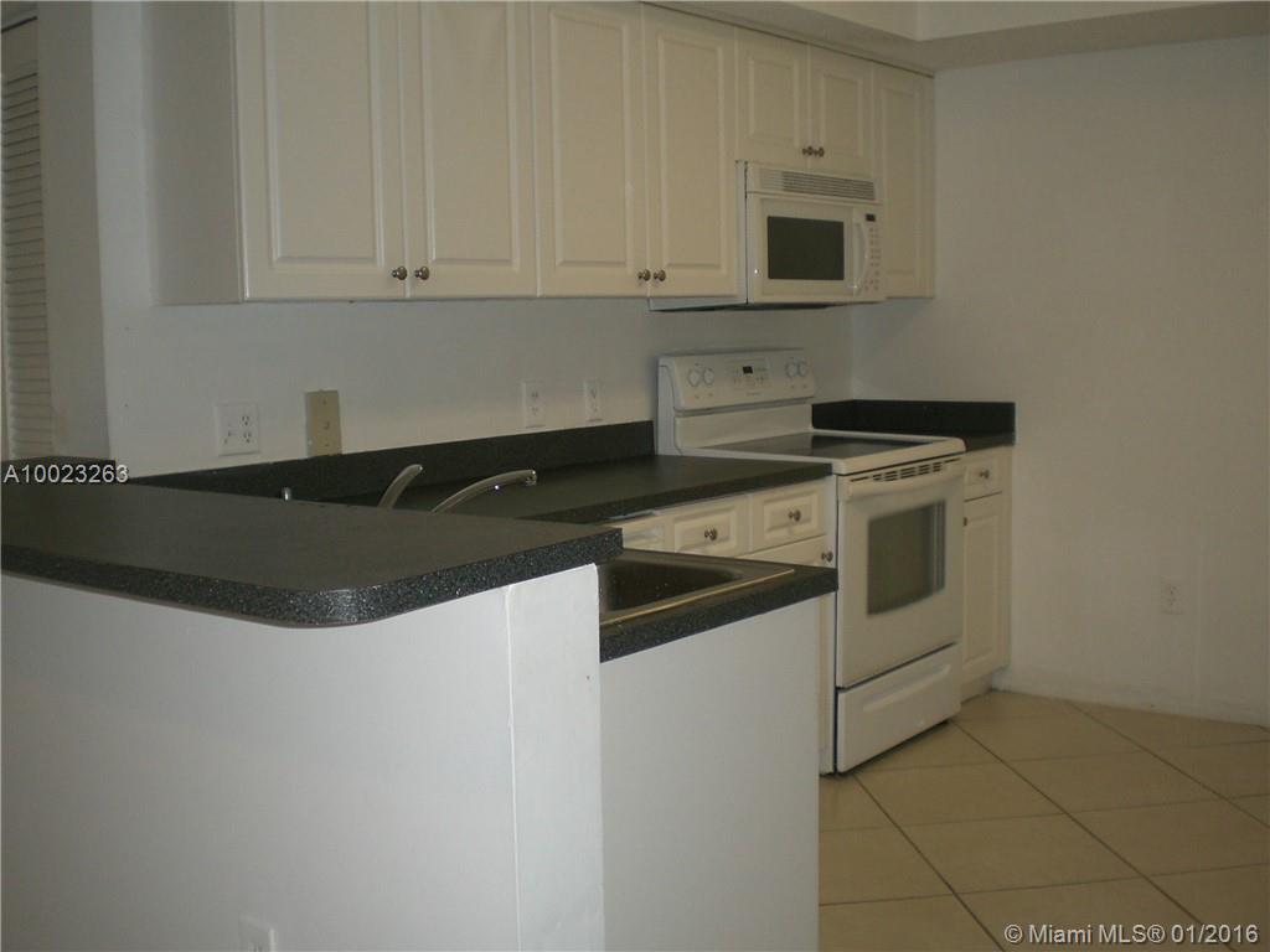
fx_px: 1394
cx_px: 635
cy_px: 476
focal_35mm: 38
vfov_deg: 37.7
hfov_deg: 49.0
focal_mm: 6.3
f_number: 3.1
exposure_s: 1/60
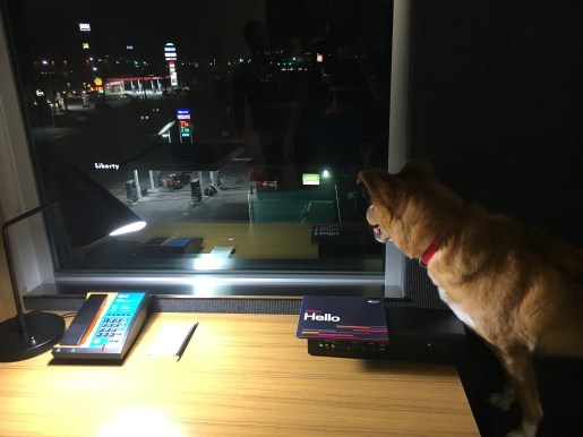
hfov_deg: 61.7
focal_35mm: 29
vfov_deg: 48.2
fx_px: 488
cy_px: 218
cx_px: 292
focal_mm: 4.15
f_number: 2.2
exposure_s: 1/30
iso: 125
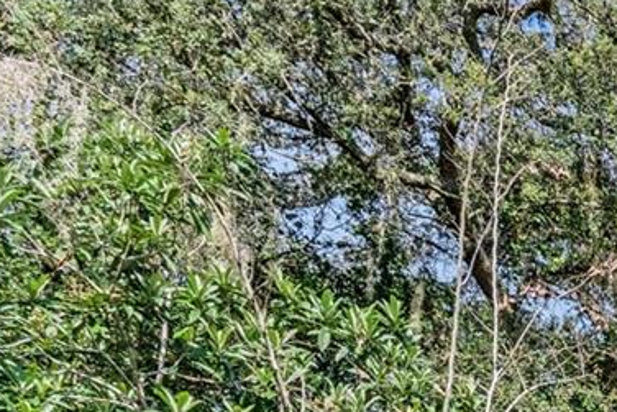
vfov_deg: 15.3
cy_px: 845
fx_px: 1202
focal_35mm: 70
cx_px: 1081
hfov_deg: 20.9
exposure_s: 1/4000
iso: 250
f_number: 9
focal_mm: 11
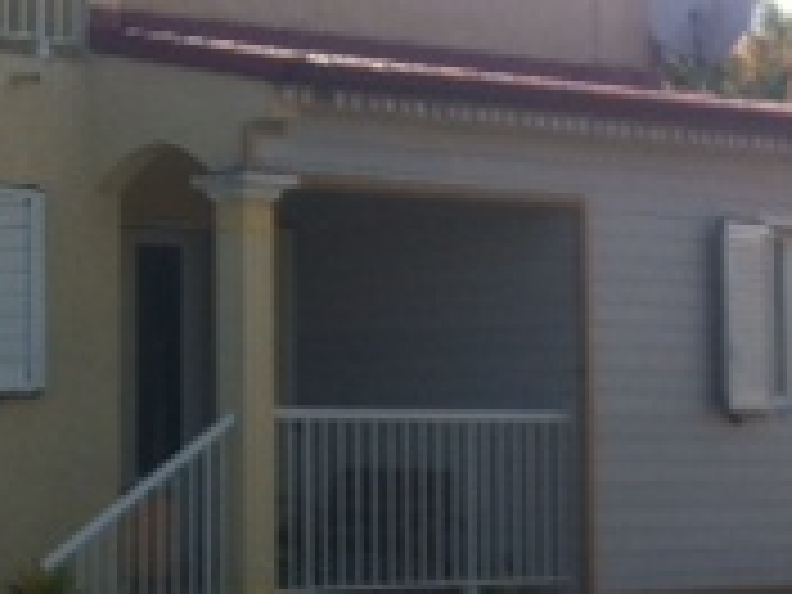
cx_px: -63
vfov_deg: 11.7
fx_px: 2906
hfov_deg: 15.2
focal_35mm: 127
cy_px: 194
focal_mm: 3.85
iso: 80
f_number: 2.8
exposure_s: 1/862
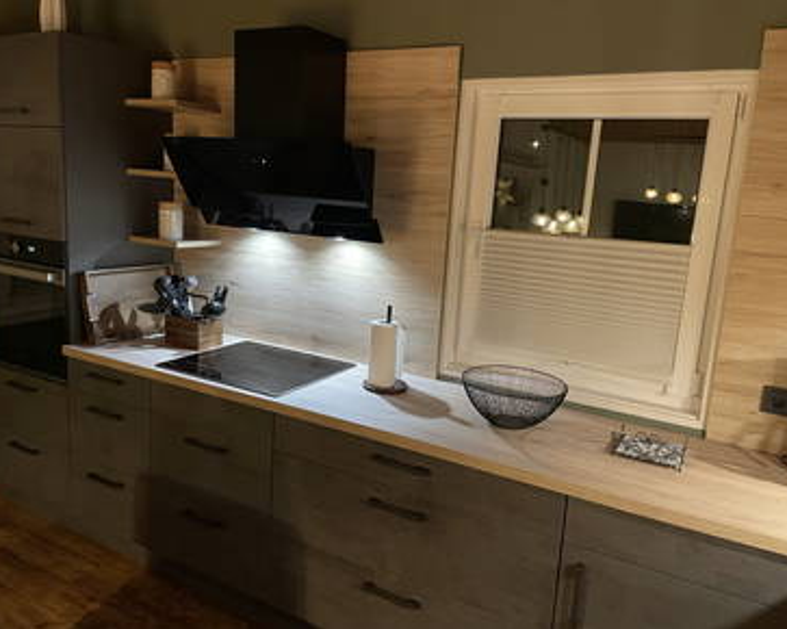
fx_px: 652
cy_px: 306
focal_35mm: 28
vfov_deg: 51.5
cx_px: 377
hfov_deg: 62.2
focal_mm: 4.2
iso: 500
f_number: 1.6
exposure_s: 1/25
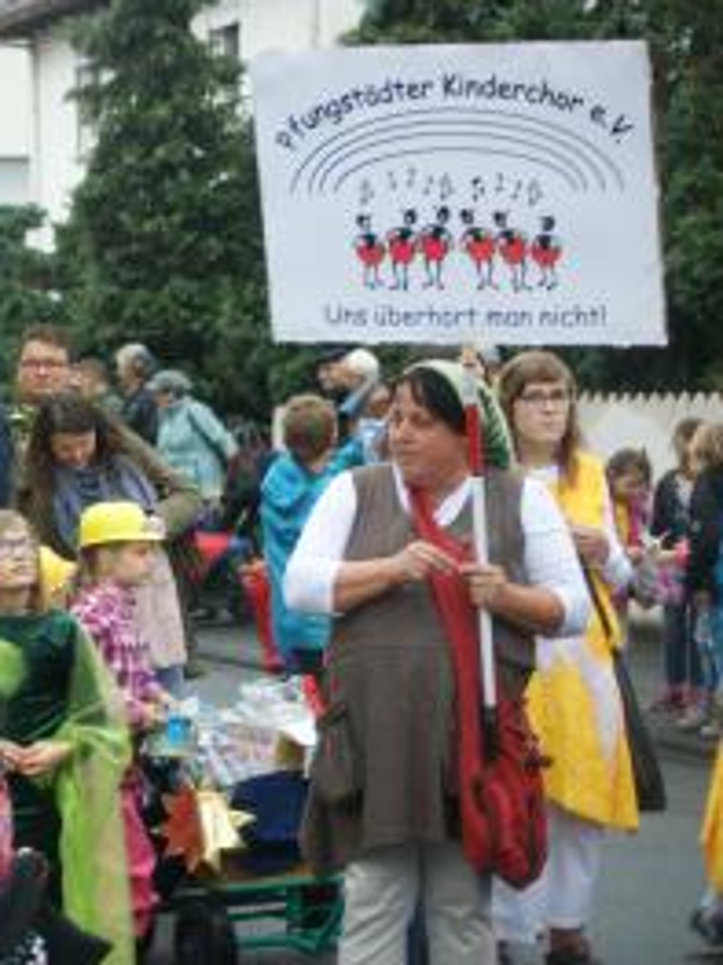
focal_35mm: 121
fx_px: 3365
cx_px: 22
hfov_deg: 12.1
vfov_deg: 16.3
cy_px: 484
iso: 400
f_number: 4
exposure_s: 1/30
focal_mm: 55
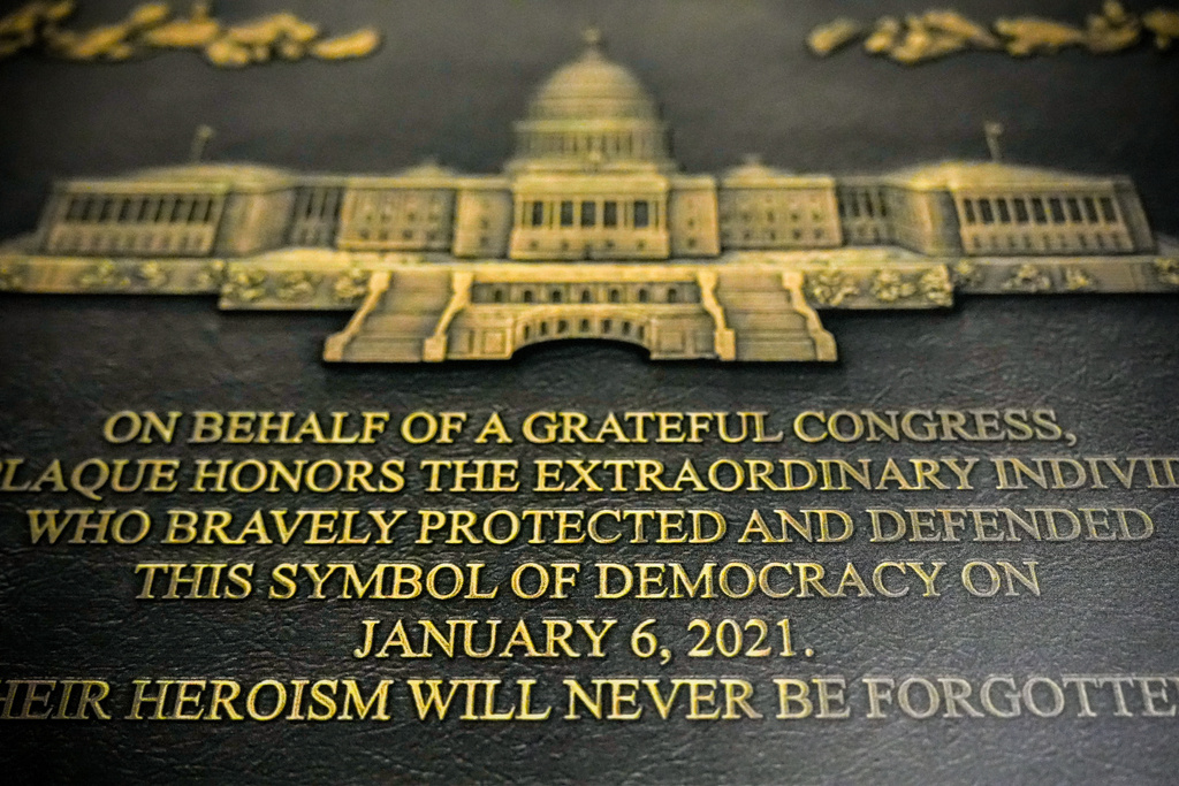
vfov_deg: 31.2
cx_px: 590
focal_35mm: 43
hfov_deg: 45.4
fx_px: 1408
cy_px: 393
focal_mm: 43
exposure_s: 1/320
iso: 5000
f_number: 2.8
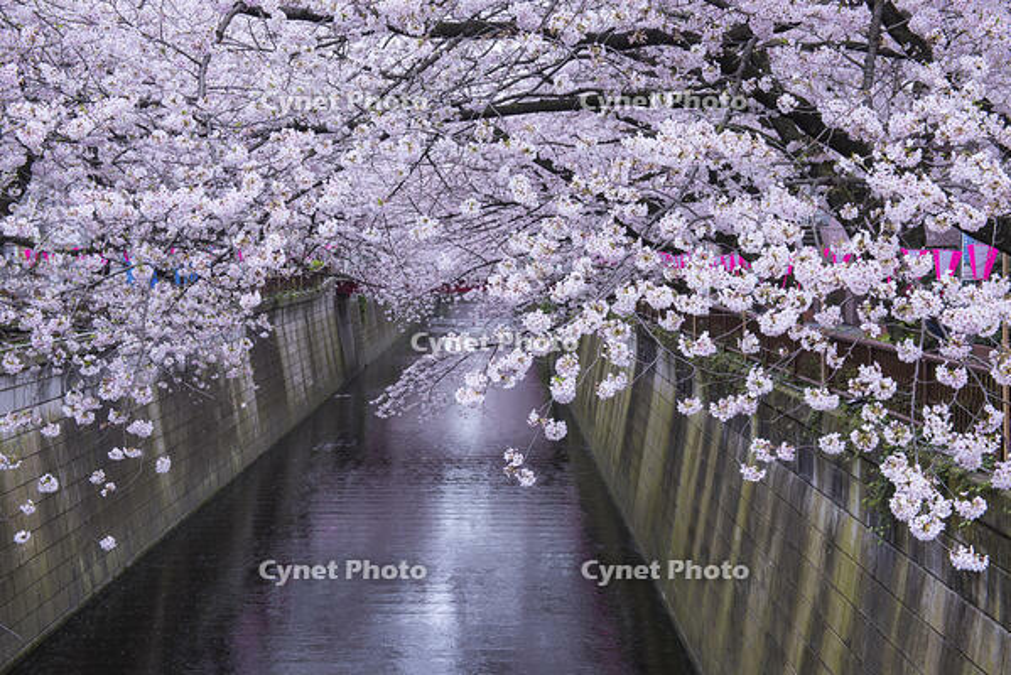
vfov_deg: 27.0
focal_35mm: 50
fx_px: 1405
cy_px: 338
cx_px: 506
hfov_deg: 39.6
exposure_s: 1/5
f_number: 11
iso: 100
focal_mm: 50
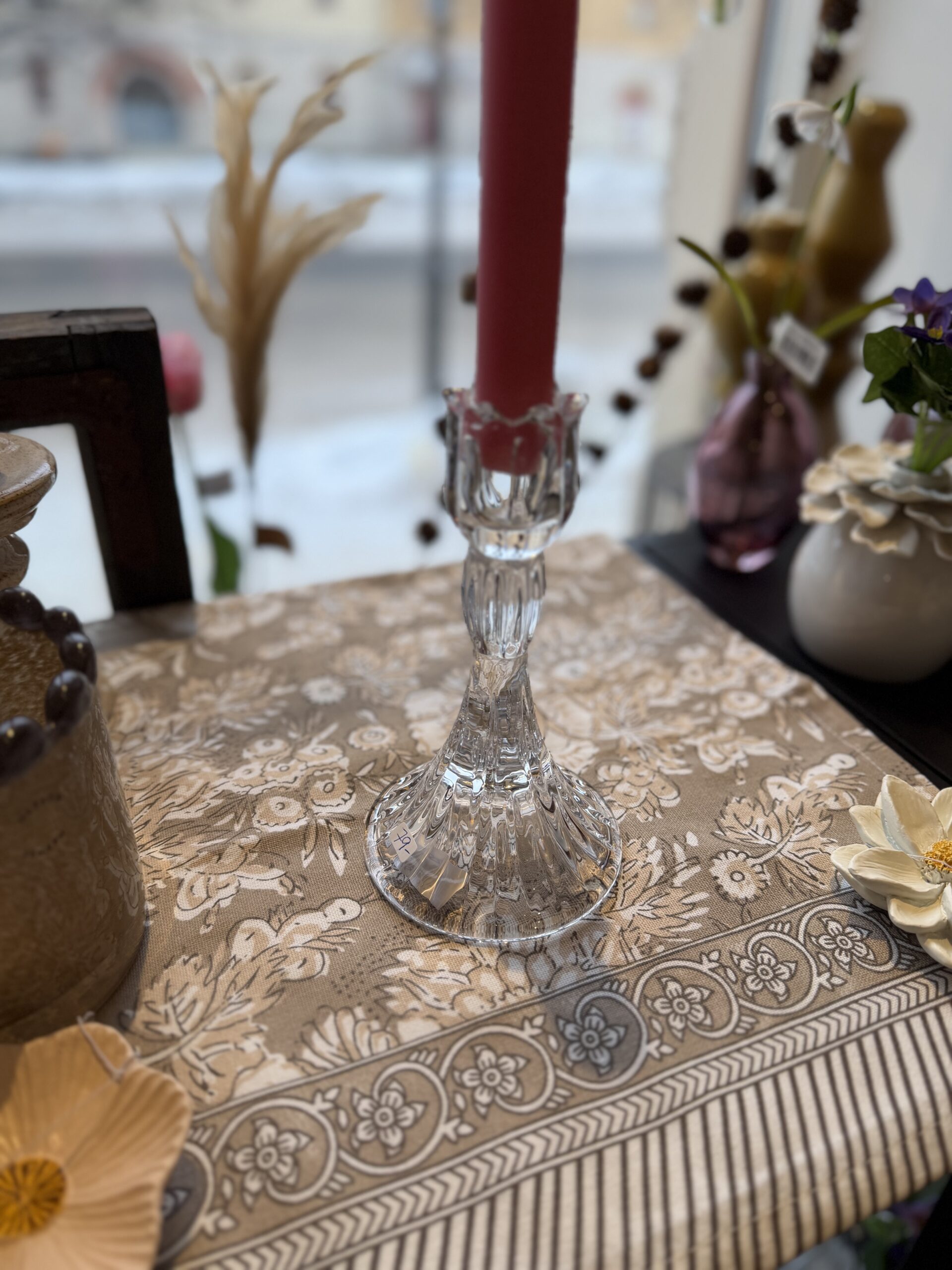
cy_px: 635
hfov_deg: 56.8
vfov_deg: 71.6
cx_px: 476
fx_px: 880
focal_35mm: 24
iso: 50
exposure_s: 1/137
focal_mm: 6.76
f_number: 1.78
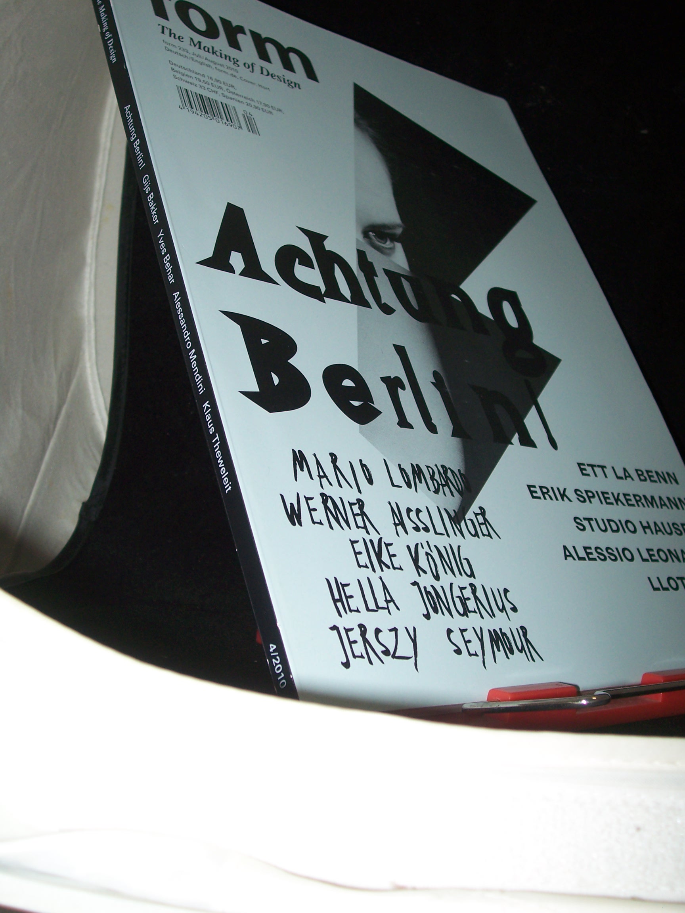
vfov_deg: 44.8
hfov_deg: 34.3
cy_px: 456
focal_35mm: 42
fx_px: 1108
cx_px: 342
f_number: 2.8
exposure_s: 1/60
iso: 80
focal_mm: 7
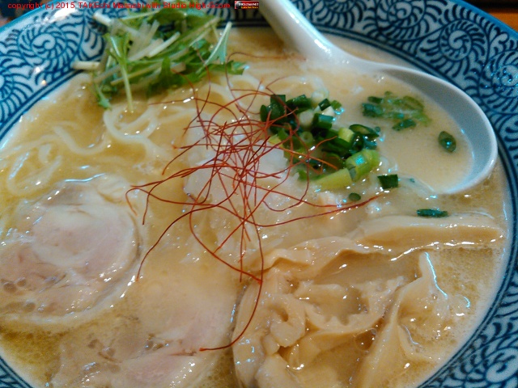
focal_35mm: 30
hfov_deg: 60.0
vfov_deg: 46.8
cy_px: 194
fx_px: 449
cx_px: 259
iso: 400
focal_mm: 4
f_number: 2.4
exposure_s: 1/16.7
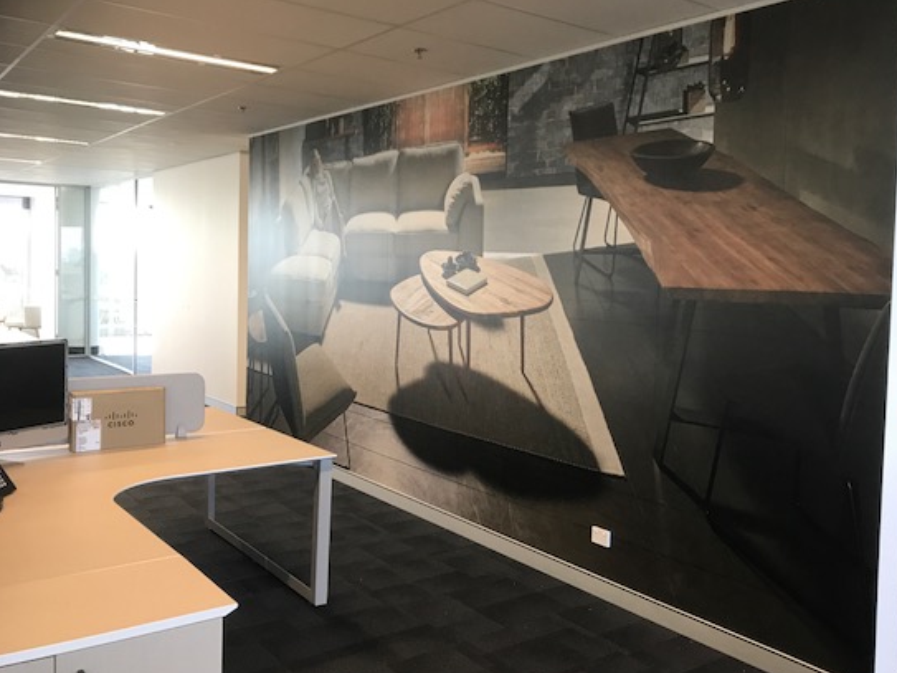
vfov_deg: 42.9
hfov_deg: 55.1
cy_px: 324
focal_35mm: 33
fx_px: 855
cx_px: 522
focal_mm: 3.99
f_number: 1.8
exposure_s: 1/33
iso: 40
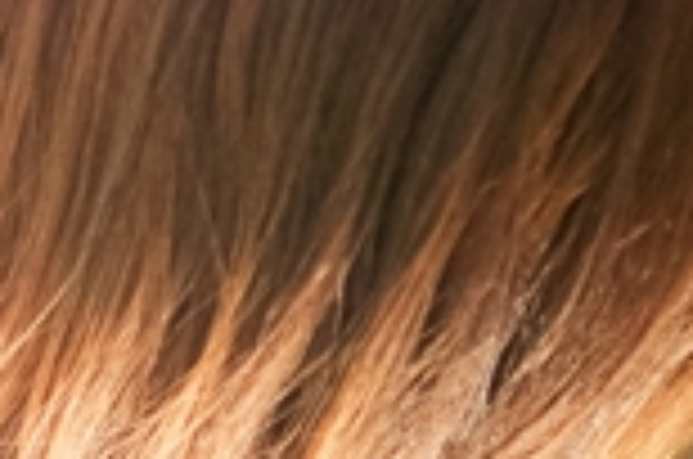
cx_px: -893
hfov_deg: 6.8
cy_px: 124
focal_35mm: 288
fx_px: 5528
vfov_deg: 4.8
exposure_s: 1/200
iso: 800
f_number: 2
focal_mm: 35
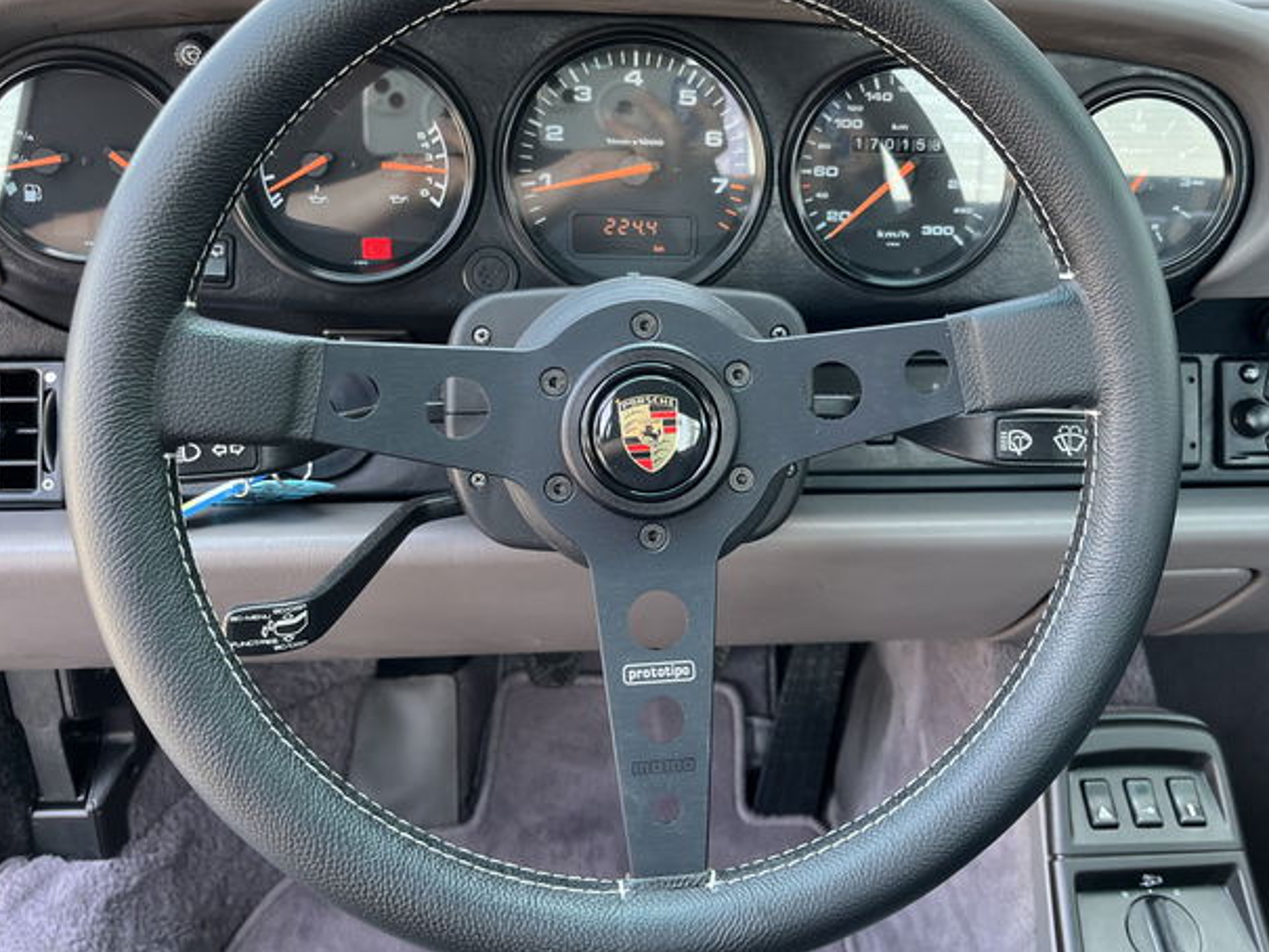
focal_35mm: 33
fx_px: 1210
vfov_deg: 42.8
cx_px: 715
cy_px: 401
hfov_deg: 55.2
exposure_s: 1/102
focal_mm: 5.1
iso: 125
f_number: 1.6
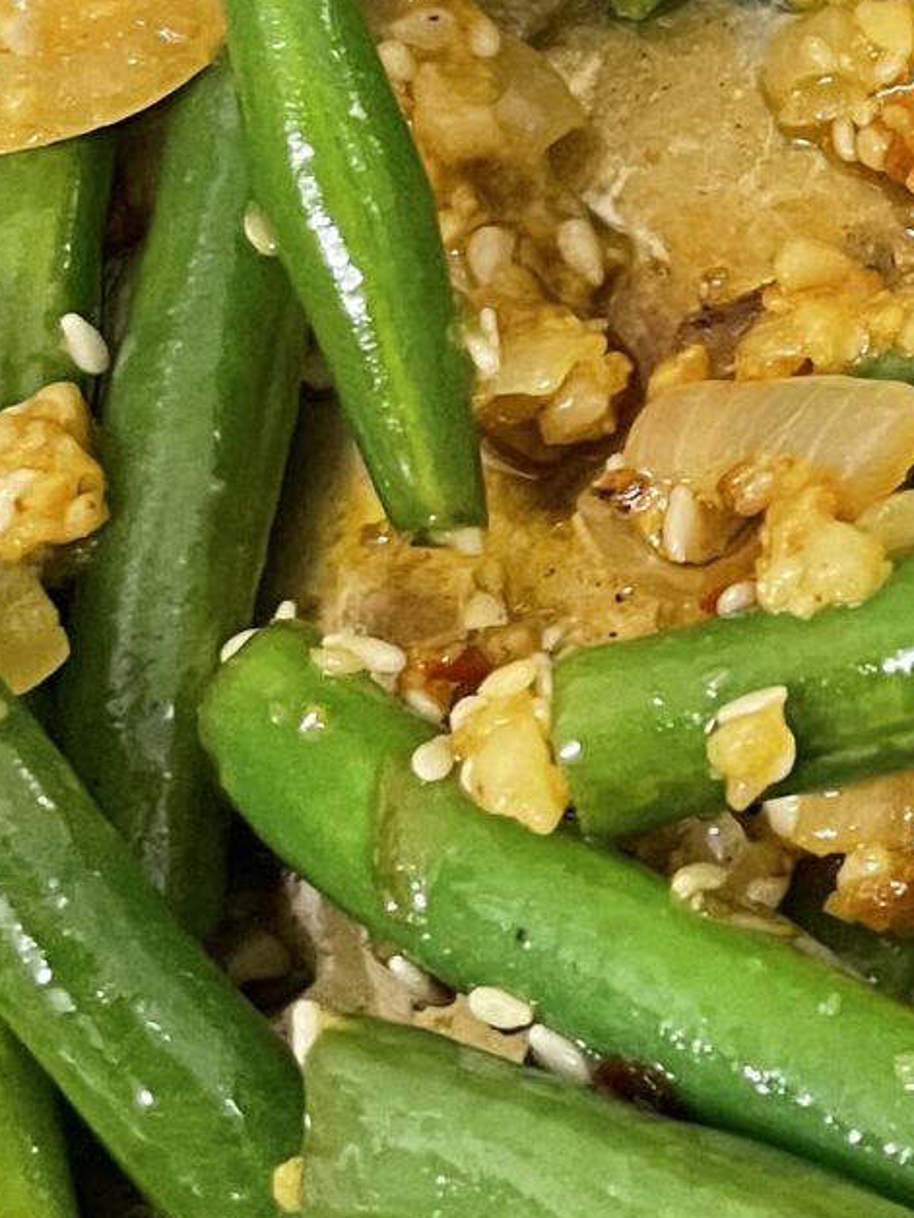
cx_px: 1432
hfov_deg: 13.1
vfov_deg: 17.8
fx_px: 3732
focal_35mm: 106
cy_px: -169
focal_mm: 4.2
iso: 400
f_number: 1.6
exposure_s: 1/33
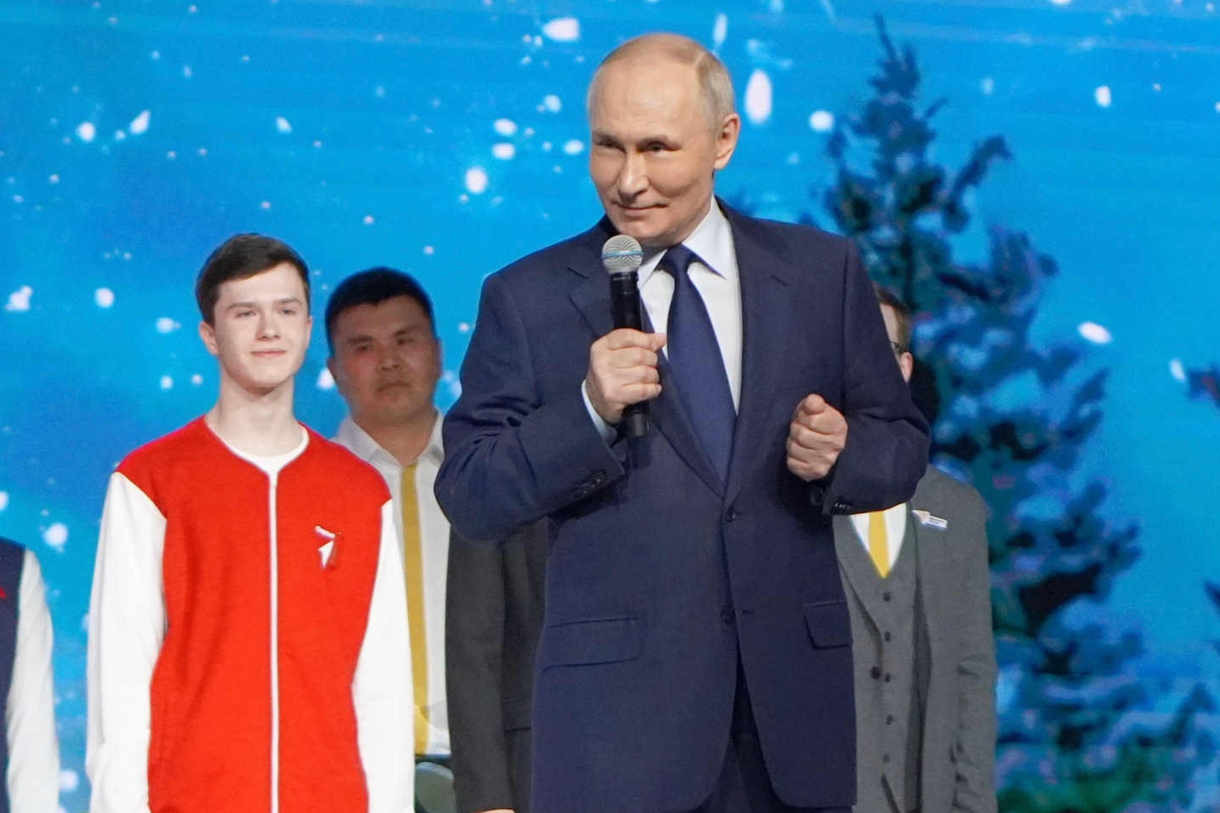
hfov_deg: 7.7
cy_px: 710
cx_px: 462
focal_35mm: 268
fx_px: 9081
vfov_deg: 5.1
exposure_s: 1/160
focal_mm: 100
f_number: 4.5
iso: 3200
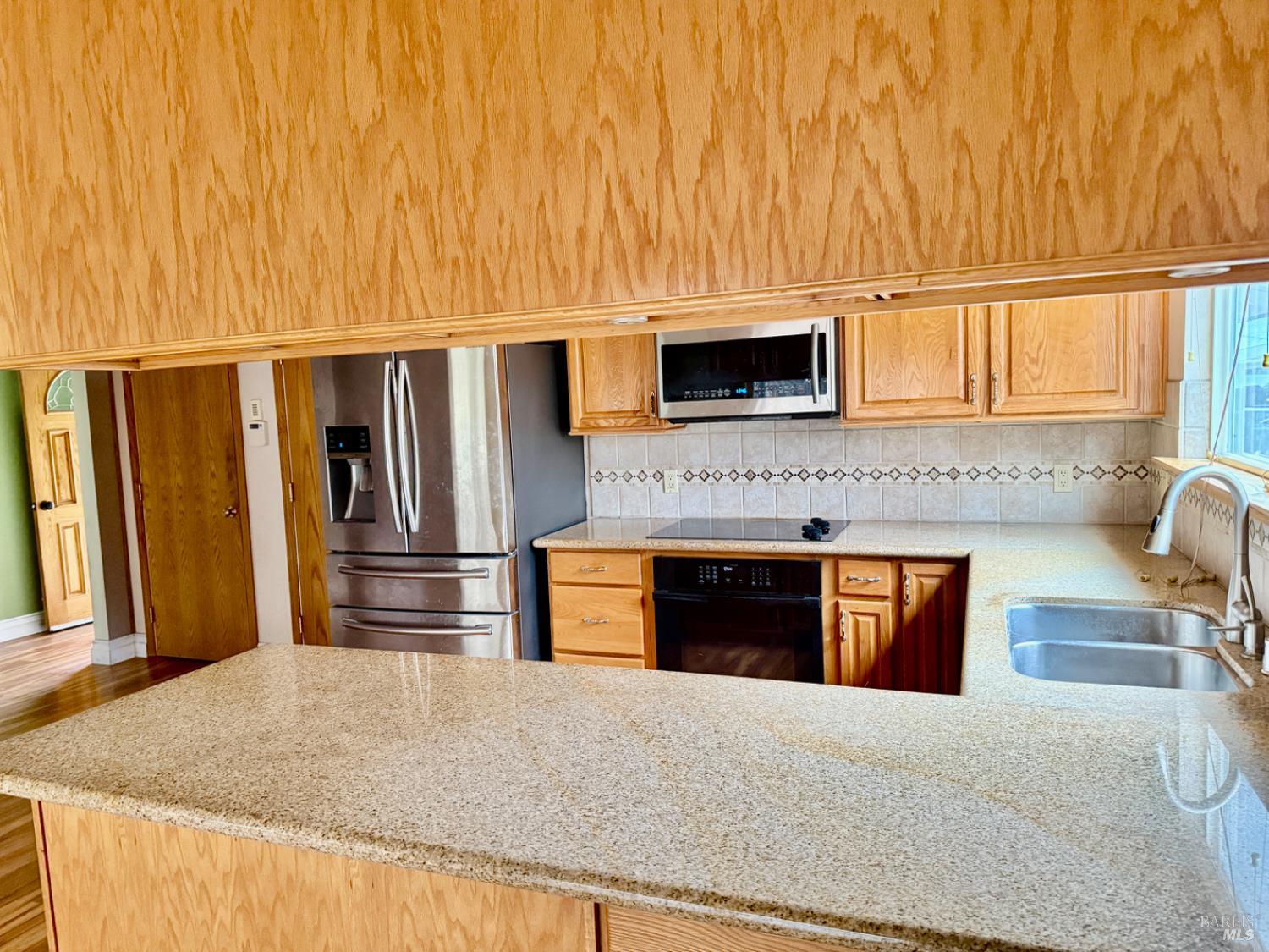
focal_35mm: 24
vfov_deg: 56.8
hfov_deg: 71.6
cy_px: 476
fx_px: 880
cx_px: 634
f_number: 1.78
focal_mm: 6.76
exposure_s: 1/60
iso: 500
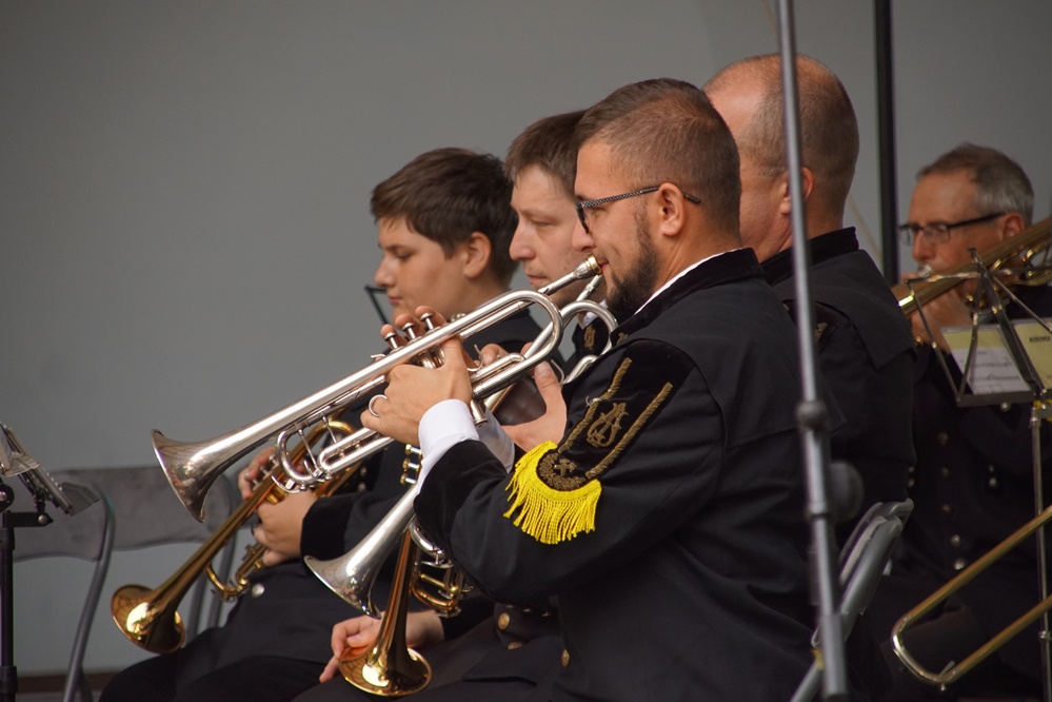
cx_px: 526
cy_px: 351
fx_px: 7013
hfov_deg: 8.6
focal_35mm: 240
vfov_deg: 5.7
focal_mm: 160
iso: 640
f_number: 6.3
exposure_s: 1/250
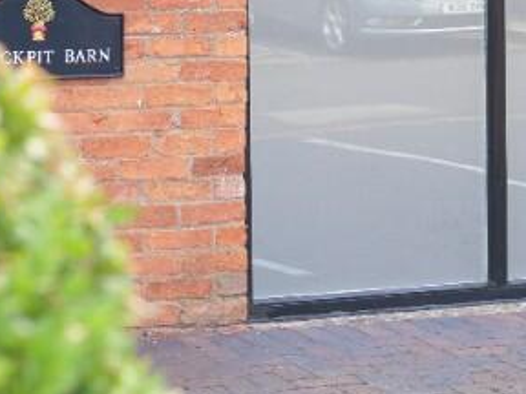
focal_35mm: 142
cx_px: 298
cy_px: -120
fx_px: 2158
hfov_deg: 13.9
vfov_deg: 10.2
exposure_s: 1/250
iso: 200
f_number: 2.5
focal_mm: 20
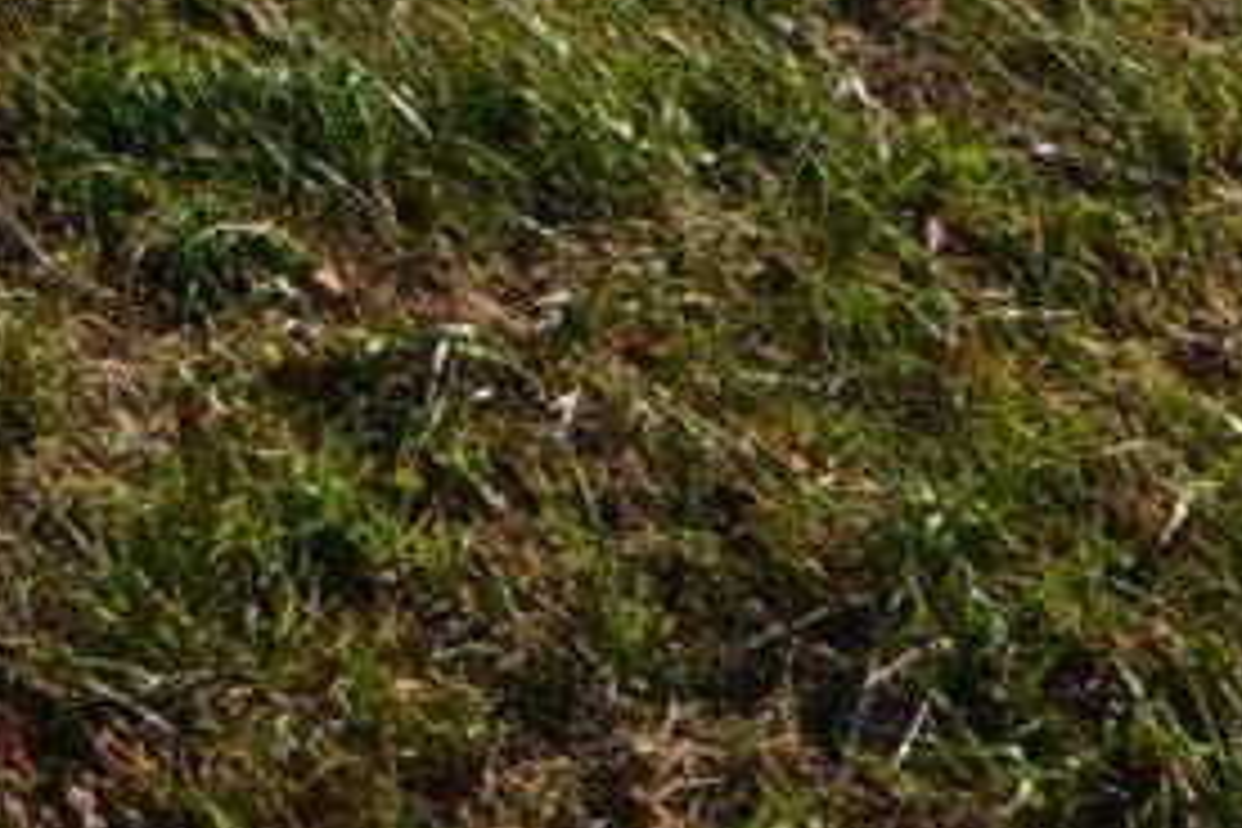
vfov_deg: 11.8
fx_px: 3095
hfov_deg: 20.3
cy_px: -1285
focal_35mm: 90
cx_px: -477
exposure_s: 1/500
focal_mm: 11
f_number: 11
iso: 320
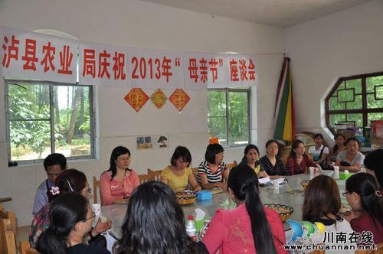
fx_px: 335
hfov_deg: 59.6
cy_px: 127
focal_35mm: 32
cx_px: 192
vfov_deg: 41.6
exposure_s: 1/200
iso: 280
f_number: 3.8
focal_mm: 21
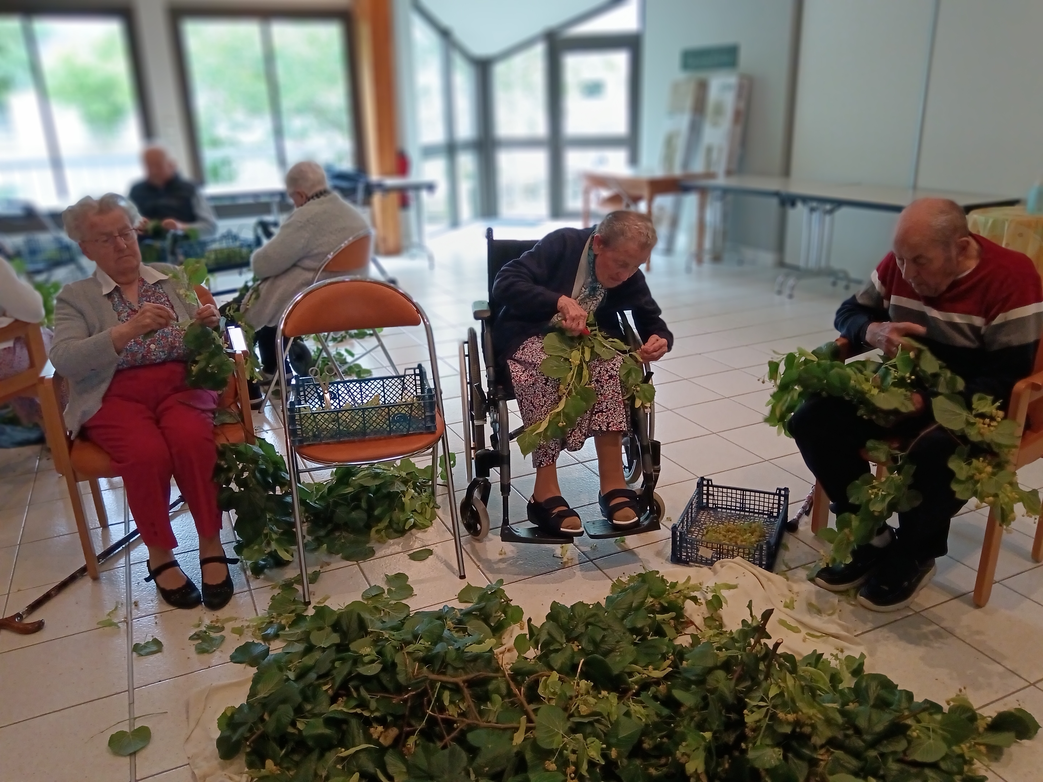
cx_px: 522
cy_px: 391
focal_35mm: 27
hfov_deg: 65.3
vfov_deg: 51.4
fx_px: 814
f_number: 4
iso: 898
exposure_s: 1/50
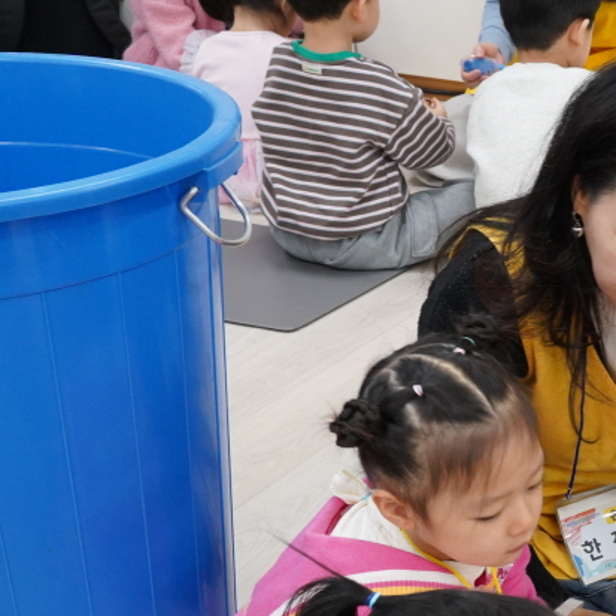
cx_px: 889
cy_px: 524
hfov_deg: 17.4
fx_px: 1832
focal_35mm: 91
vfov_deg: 18.8
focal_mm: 34
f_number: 10
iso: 2500
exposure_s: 1/25
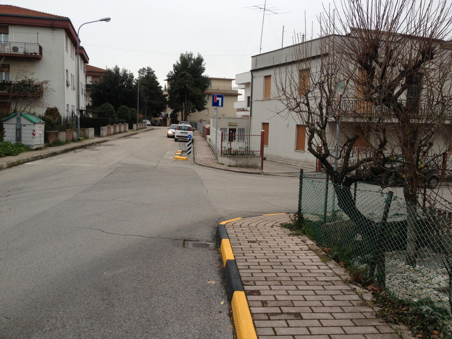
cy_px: 170
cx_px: 226
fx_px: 457
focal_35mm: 35
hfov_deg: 52.6
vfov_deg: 40.7
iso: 50
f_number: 2.4
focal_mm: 4.28
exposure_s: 1/160
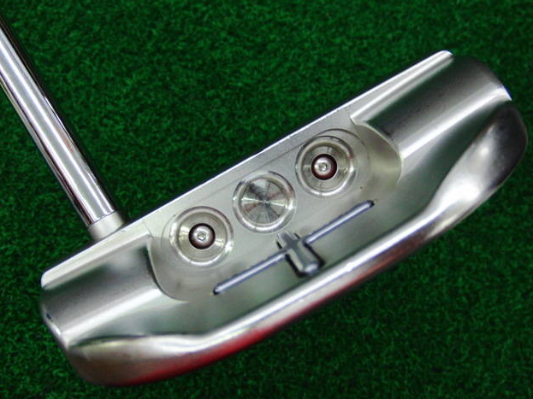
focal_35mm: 38
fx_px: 585
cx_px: 271
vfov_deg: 37.7
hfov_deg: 49.0
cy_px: 200
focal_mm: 6.42
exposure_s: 1/80
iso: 400
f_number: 3.6
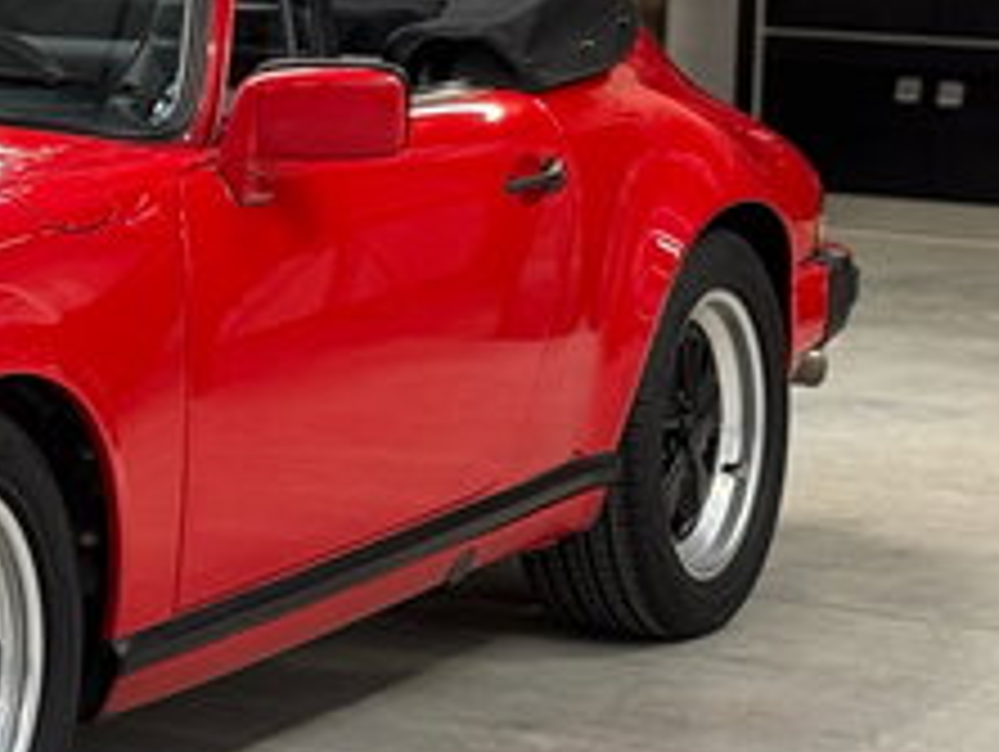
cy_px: 171
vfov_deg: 8.9
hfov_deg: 11.6
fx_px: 4796
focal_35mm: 166
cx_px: -297
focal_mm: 6.76
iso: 100
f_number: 1.78
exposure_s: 1/50
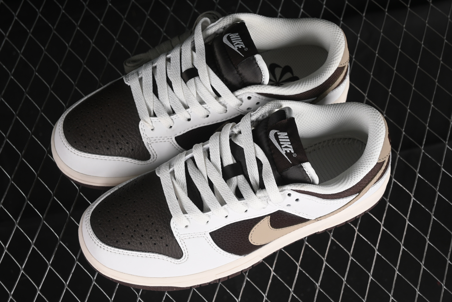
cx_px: 226
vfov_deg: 18.2
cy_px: 151
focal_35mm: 75
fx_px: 942
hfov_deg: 27.0
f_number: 7.1
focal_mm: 50
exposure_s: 1/80
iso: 160
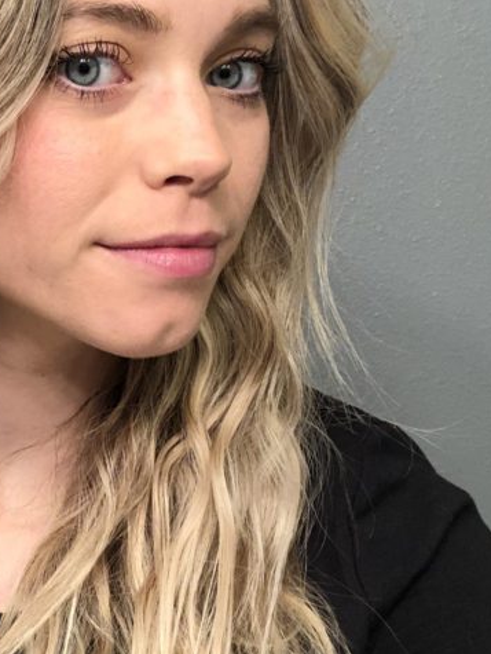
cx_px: 2
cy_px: 351
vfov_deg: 28.1
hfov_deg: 20.7
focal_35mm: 69
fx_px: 1303
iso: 125
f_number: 2.2
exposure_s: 1/60
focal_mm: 2.87
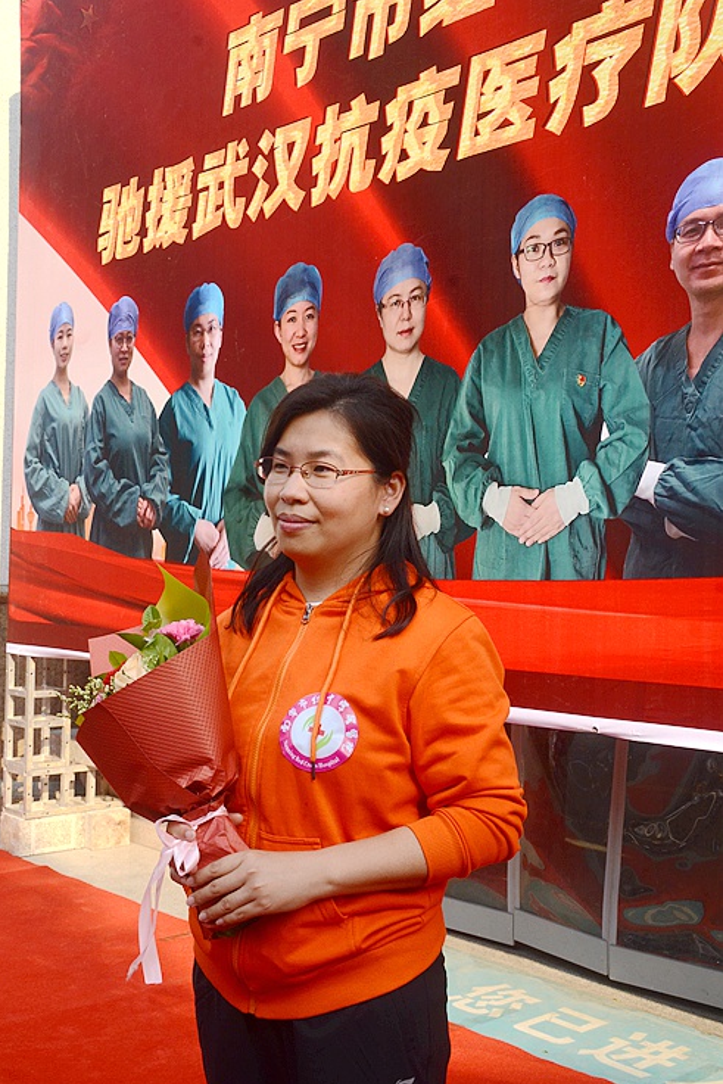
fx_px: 1295
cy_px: 553
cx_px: 356
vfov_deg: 45.4
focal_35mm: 43
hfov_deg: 31.2
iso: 400
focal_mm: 28
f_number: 11
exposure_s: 1/320
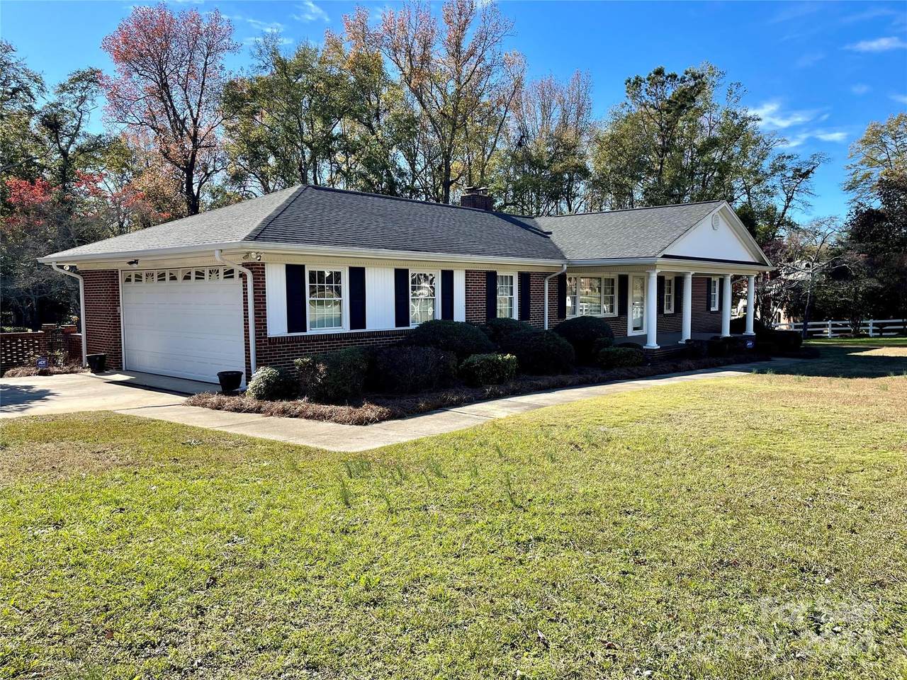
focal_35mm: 25
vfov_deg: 54.9
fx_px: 655
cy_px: 340
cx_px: 454
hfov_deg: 69.4
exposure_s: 1/1575
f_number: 1.6
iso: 32
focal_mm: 5.1
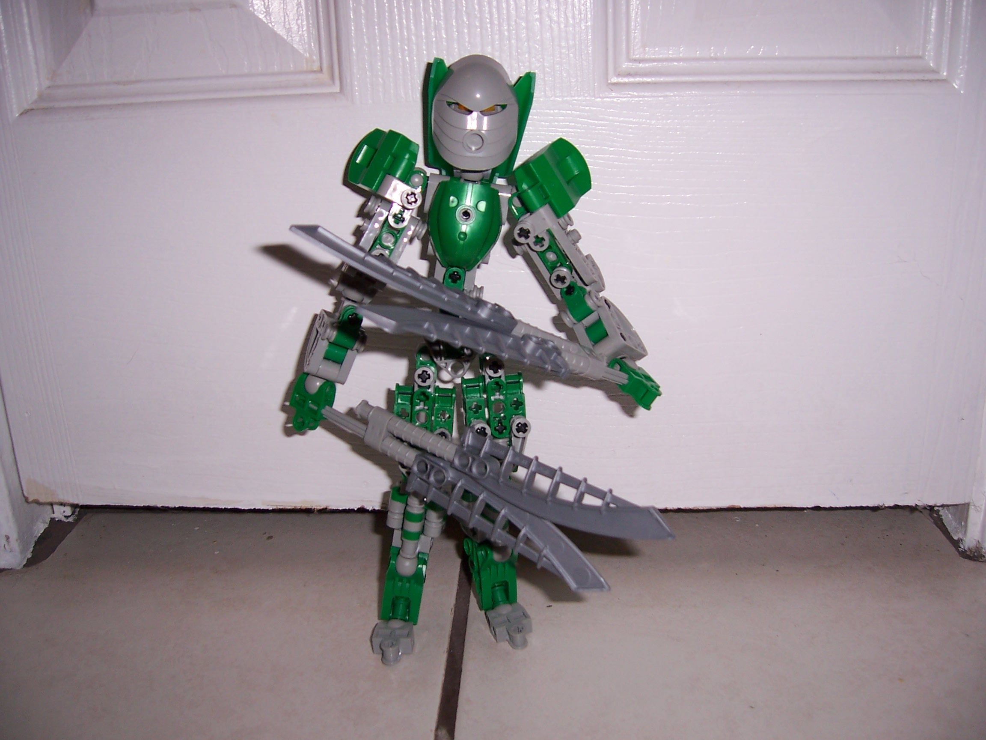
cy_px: 370
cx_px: 493
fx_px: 1025
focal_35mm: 36
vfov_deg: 39.7
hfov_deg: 51.4
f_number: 3
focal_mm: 6
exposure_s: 1/60
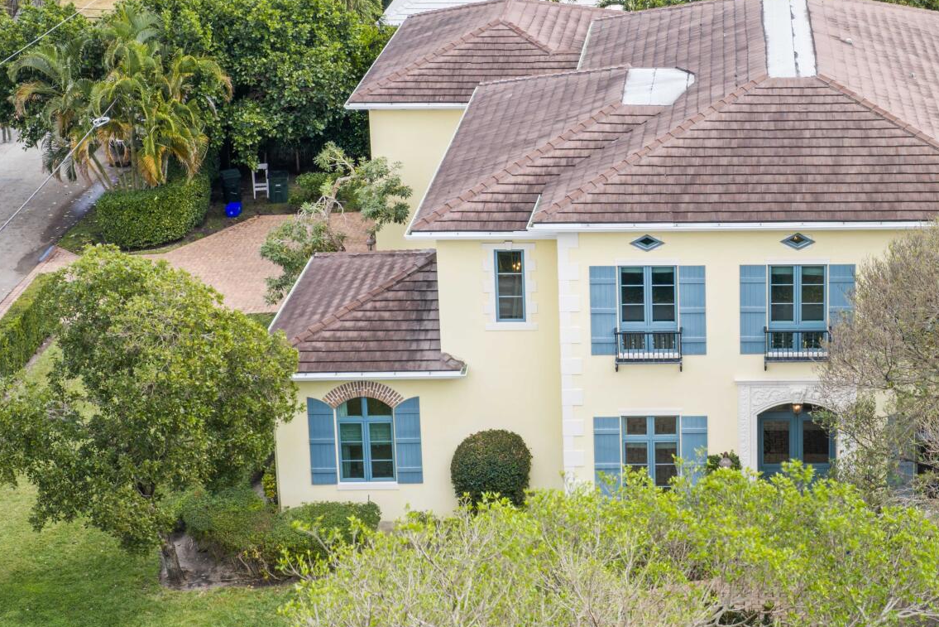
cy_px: 87
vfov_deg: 18.2
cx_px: 760
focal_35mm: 74
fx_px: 1930
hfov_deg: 26.8
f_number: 5
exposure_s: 1/60
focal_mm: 14.45
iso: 100
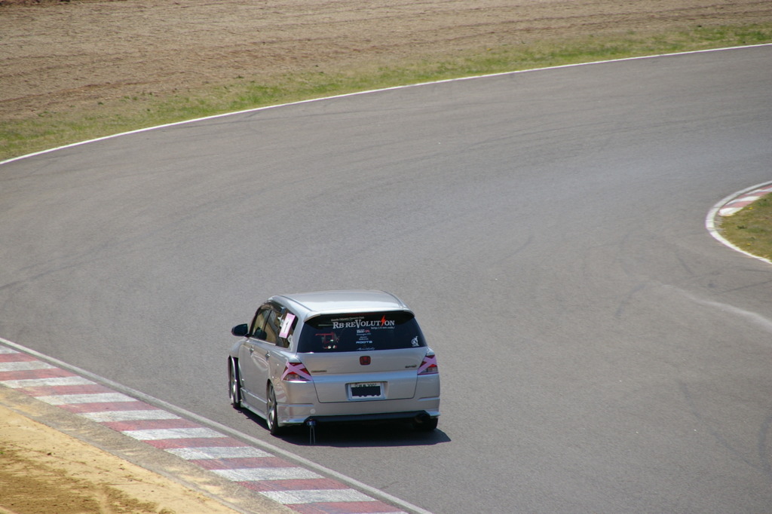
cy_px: 257
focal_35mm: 345
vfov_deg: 4.0
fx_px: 7396
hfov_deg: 6.0
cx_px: 386
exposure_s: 1/350
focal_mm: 230
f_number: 9.5
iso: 200
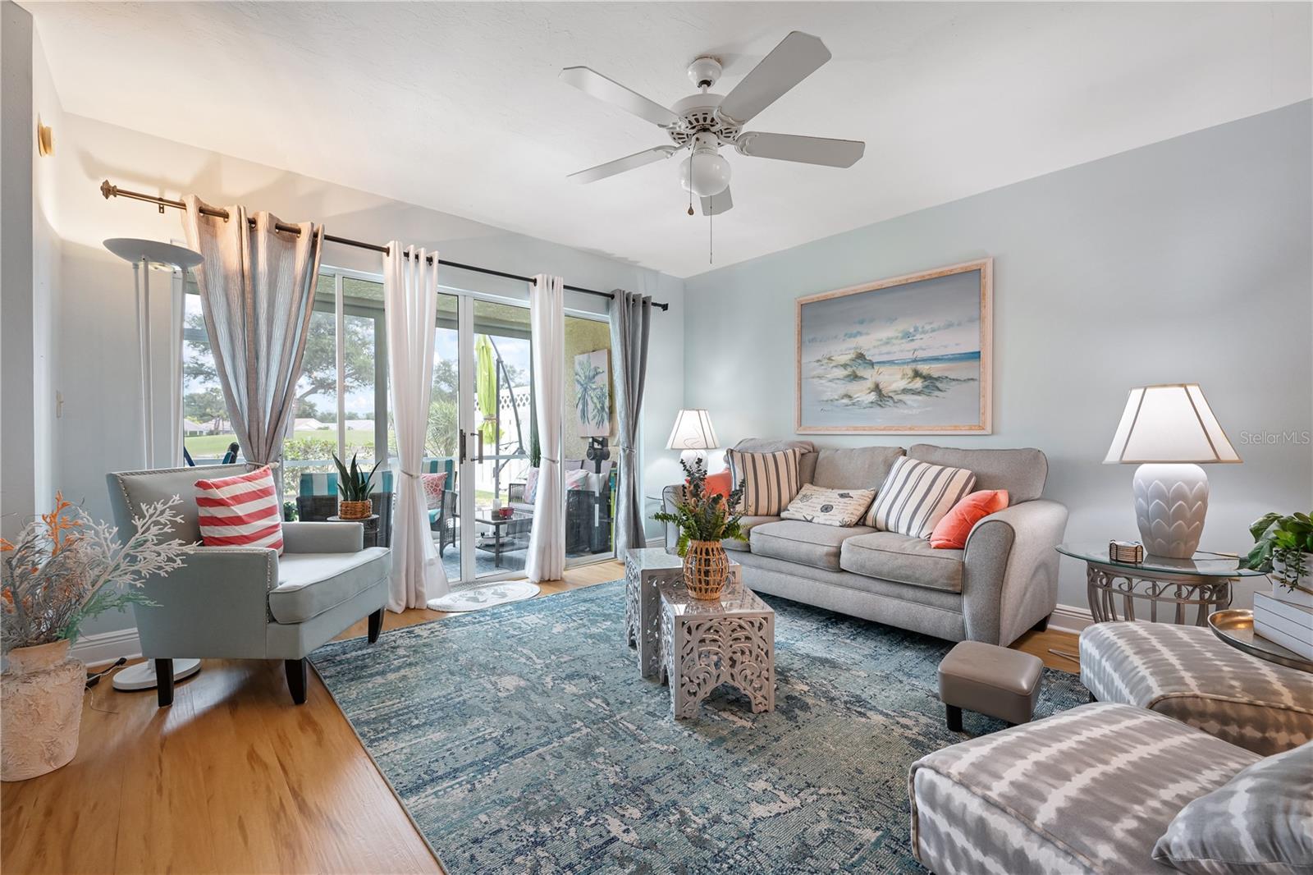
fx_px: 565
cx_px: 656
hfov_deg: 98.6
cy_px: 438
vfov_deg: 75.5
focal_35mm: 16
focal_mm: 15.5
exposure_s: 1/15
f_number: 8
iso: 400
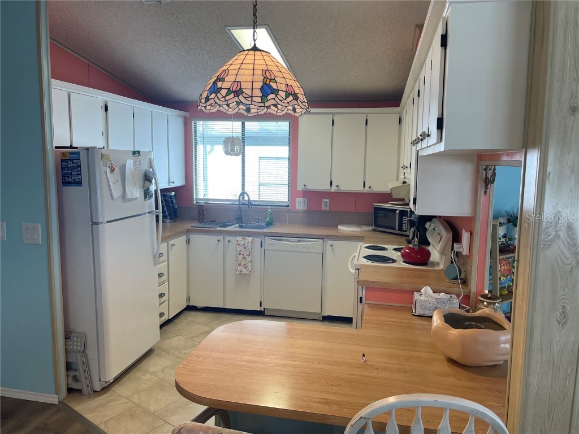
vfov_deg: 53.1
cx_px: 290
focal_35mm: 26
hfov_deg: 67.3
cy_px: 217
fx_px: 435
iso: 100
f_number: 1.6
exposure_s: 1/120
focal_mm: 4.2
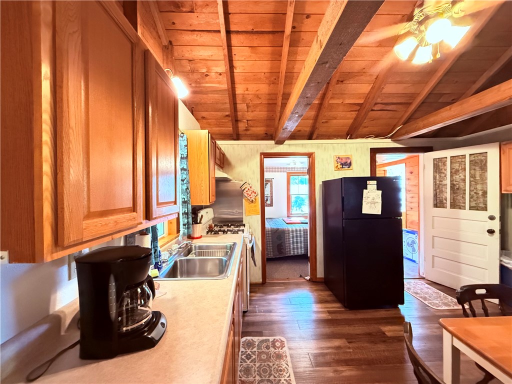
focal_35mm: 14
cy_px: 192
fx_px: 207
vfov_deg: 85.7
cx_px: 256
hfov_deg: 102.1
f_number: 2.2
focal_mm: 2.22
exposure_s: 1/40
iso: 1600
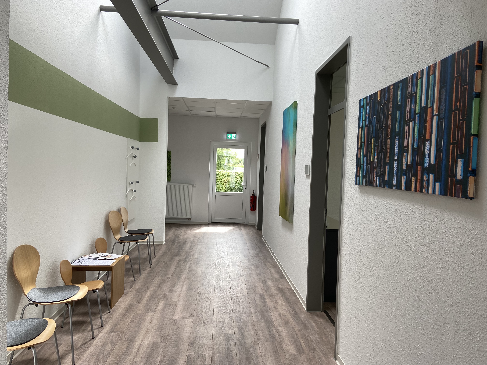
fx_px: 366
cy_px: 182
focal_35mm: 26
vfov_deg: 53.1
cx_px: 244
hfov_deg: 67.3
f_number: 1.8
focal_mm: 4.25
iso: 32
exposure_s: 1/100
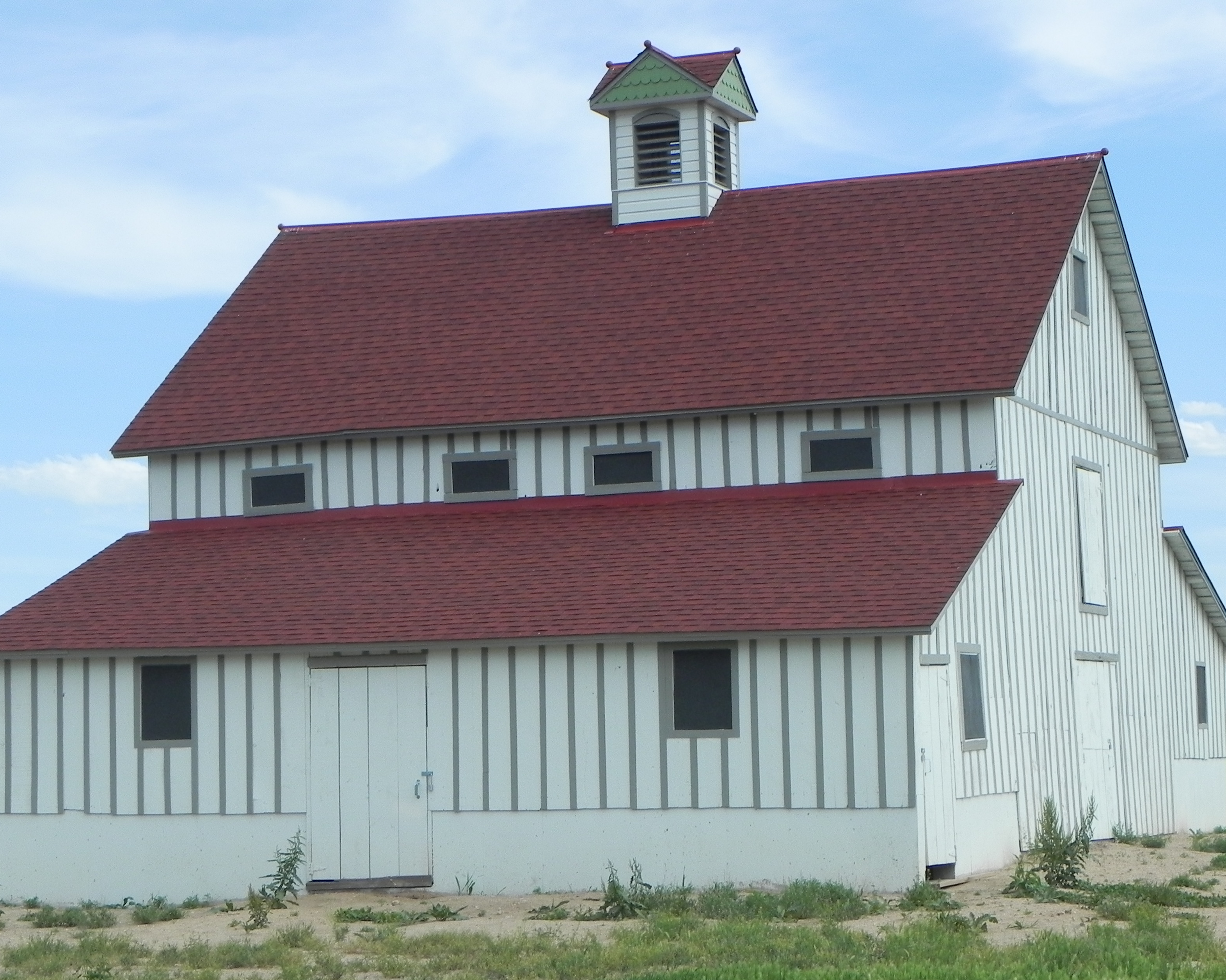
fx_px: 3084
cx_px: 653
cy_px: 525
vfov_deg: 18.1
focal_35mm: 85
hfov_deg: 22.5
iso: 160
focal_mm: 13.4
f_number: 7.1
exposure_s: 1/391
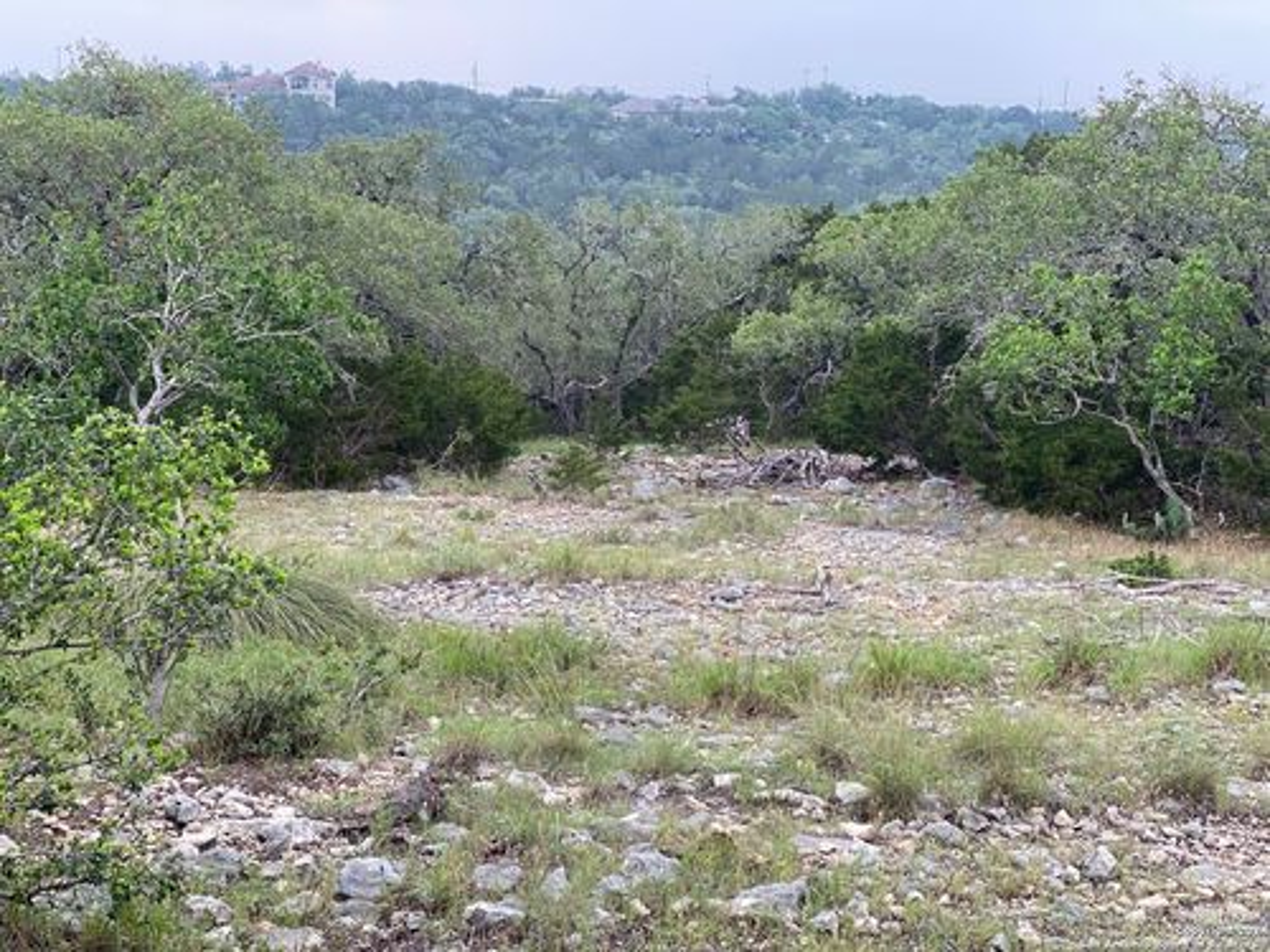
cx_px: 635
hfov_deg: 36.8
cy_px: 476
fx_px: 1908
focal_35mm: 52
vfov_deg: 28.0
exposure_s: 1/234
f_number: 2
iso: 20
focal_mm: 6
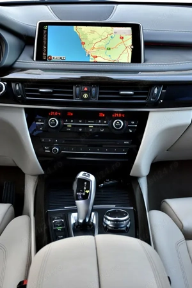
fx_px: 480
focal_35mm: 60
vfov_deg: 33.4
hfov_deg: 22.6
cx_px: 96
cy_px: 144
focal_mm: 40
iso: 800
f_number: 5
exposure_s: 1/100
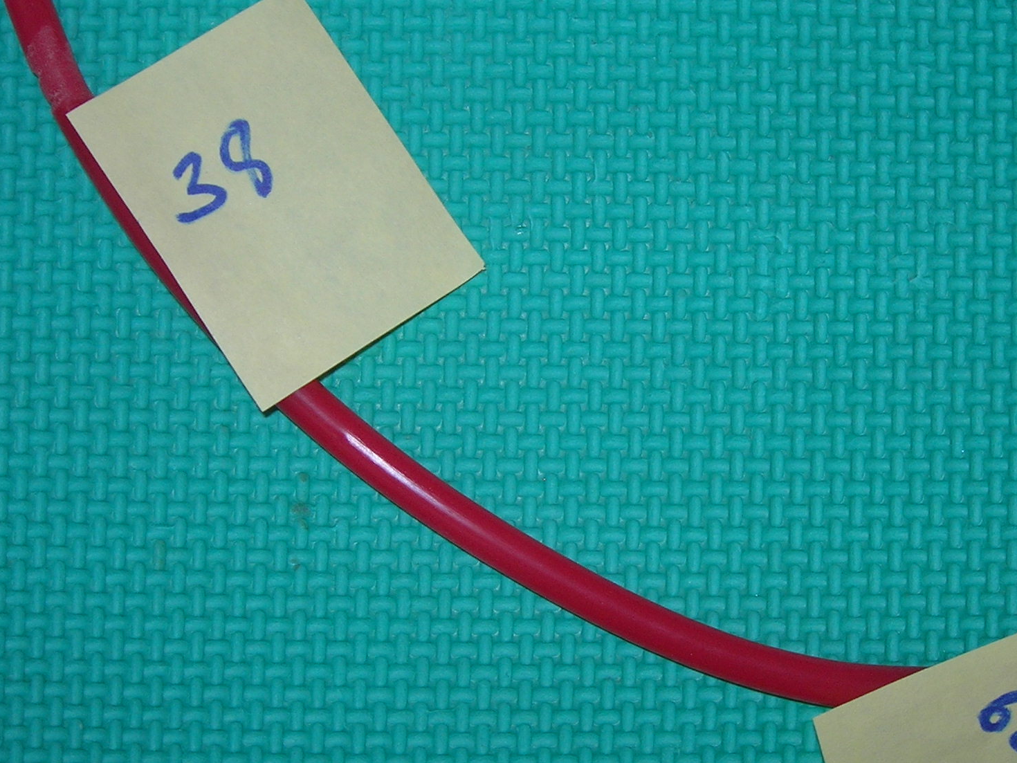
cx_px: 619
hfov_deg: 28.9
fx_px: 1969
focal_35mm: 67
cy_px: 412
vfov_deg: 21.9
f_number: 2.8
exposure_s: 1/60.1
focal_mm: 7.8
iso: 64
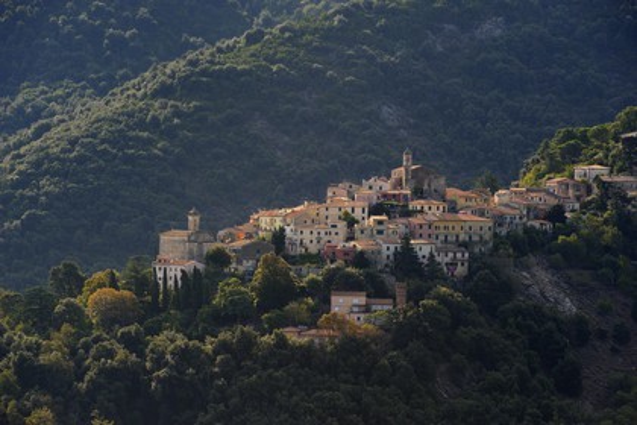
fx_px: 3539
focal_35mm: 200
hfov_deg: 10.3
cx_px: 318
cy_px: 212
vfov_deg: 6.9
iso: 200
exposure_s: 1/200
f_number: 9
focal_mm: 200
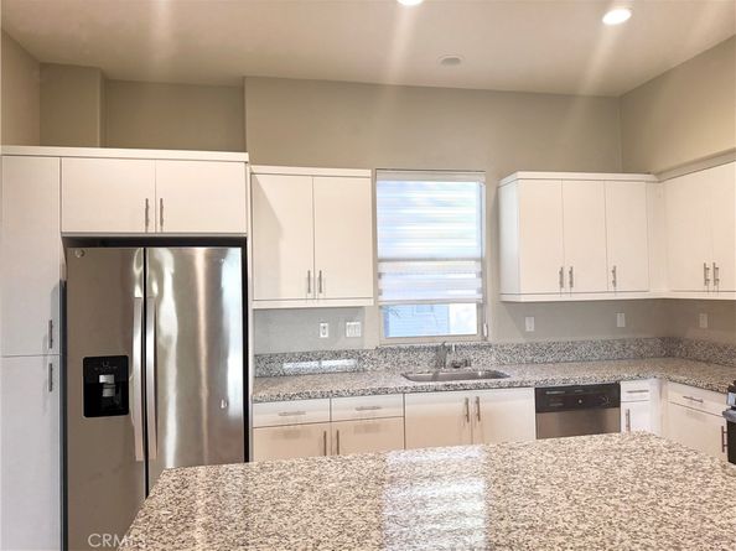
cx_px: 368
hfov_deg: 71.6
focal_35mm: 24
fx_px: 510
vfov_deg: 56.8
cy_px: 276
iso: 125
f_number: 1.78
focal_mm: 6.76
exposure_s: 1/120
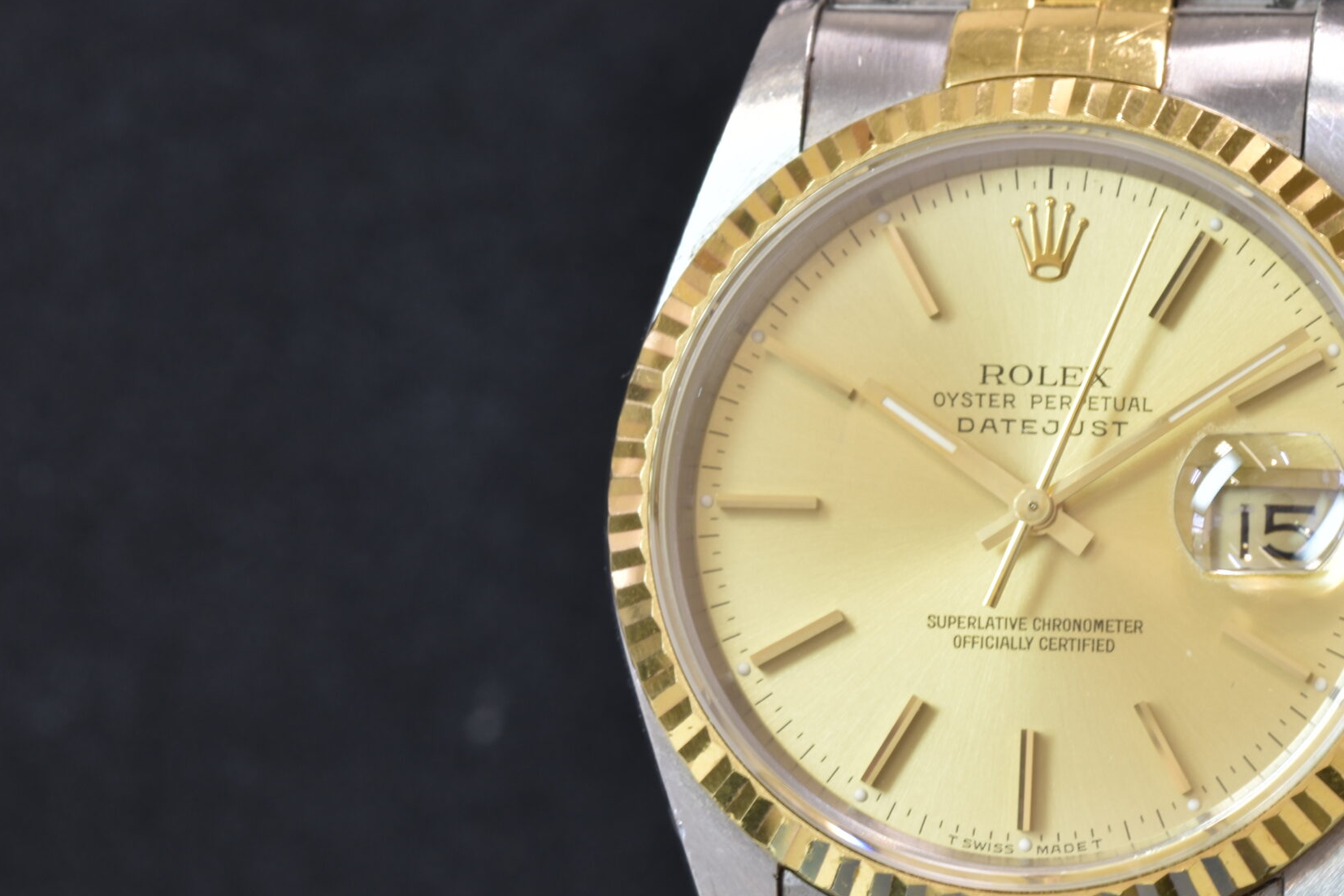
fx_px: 7803
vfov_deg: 6.6
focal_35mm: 209
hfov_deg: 9.8
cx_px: 1004
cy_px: 567
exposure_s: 1/2.5
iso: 100
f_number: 14
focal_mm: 90
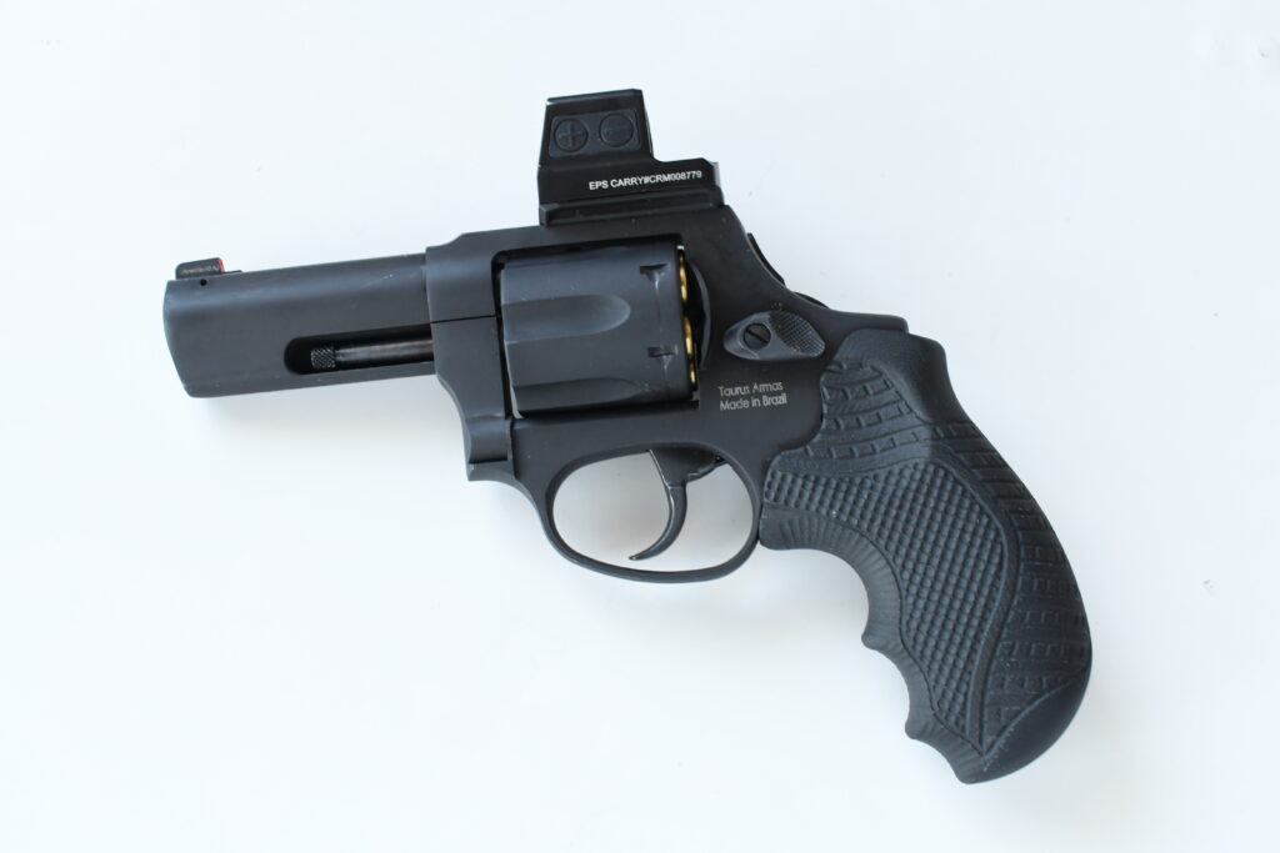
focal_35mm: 45
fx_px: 1600
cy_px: 426
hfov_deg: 43.6
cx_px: 640
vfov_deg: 29.9
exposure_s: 1/30
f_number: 8
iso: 1250
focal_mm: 30
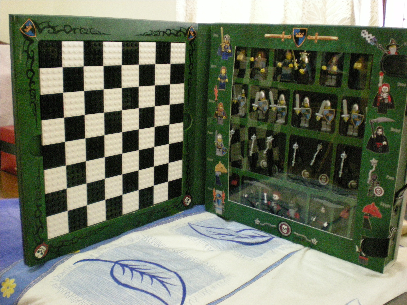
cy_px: 152
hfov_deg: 49.0
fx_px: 447
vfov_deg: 37.7
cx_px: 204
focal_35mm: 38
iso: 634
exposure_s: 1/8
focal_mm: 6.3
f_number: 3.1
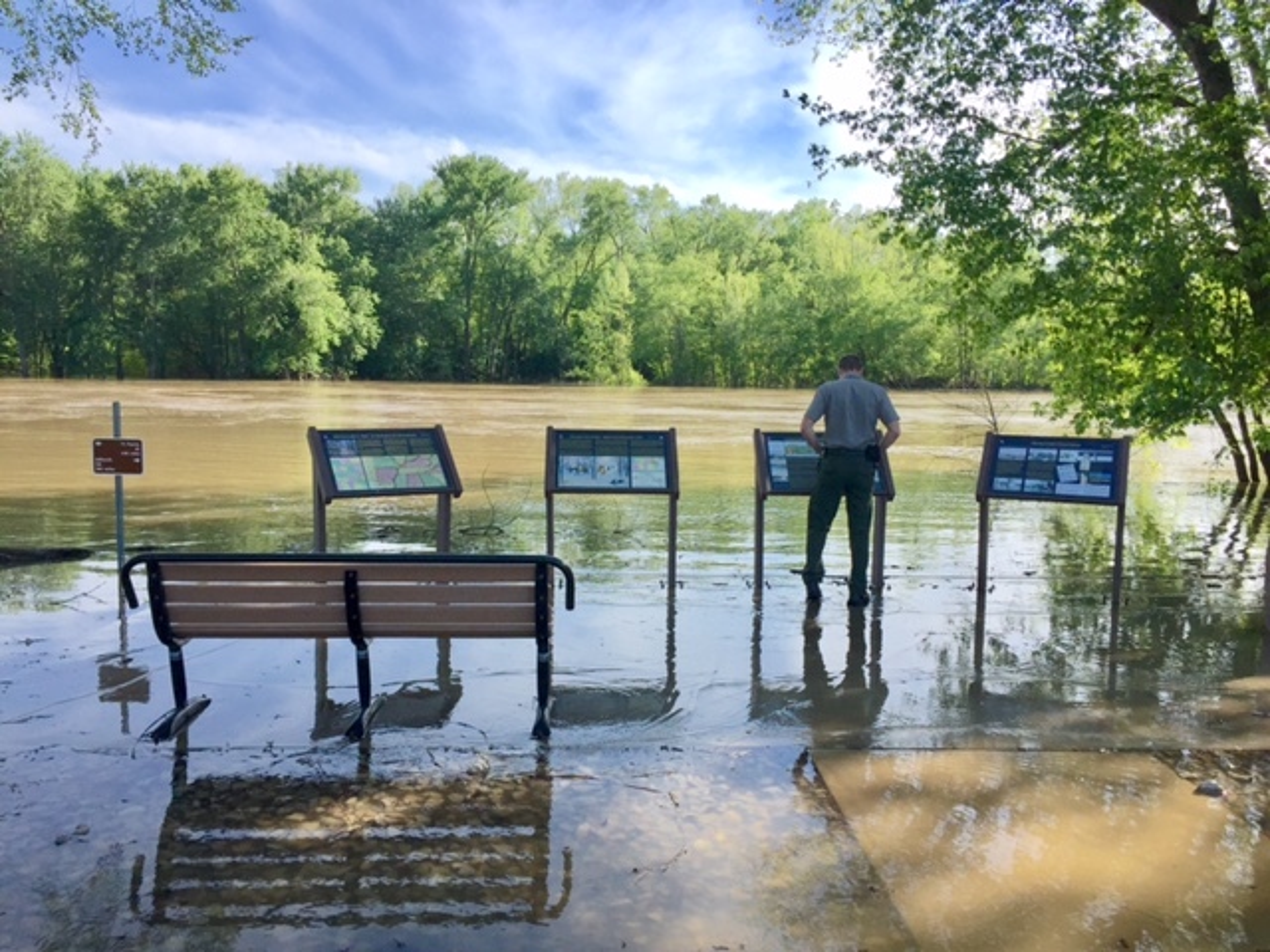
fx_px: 1064
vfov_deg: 48.2
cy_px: 476
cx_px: 635
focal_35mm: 29
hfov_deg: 61.7
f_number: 2.2
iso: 32
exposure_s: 1/1236
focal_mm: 4.15
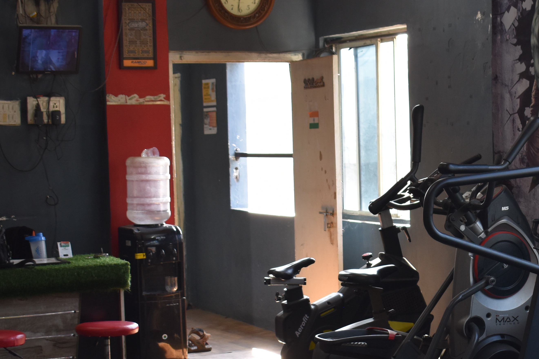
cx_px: 479
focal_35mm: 92
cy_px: 257
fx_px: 1379
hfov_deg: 21.6
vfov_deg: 14.8
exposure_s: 1/80
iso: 400
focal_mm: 27
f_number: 4.5
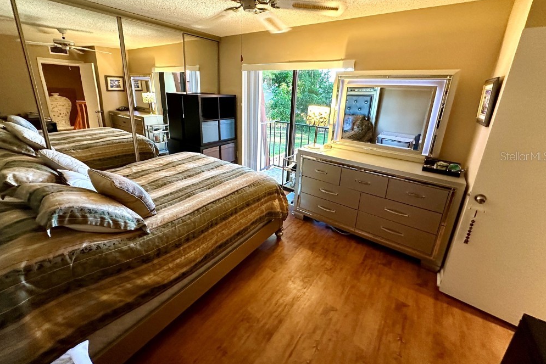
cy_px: 156
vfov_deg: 76.9
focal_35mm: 15
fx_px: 228
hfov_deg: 100.4
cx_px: 271
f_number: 2.2
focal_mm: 2.22
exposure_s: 1/60
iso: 500
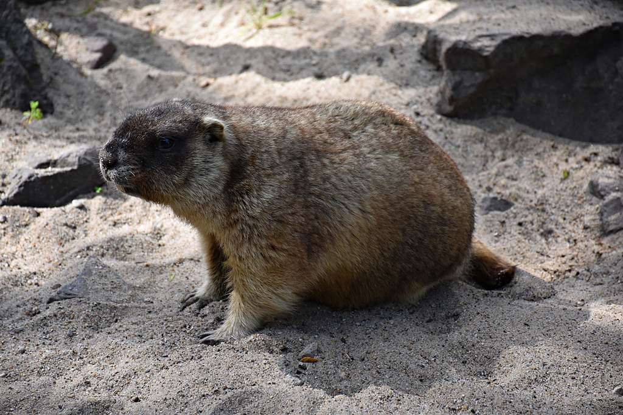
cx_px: 312
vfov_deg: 6.5
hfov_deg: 9.8
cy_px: 208
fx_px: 3634
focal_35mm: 210
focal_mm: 140
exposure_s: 1/800
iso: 800
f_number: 5.6
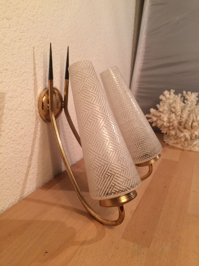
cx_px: 100
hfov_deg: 48.2
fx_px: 222
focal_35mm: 29
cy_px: 133
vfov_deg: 61.7
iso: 40
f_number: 2.2
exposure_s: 1/33
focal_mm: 4.15
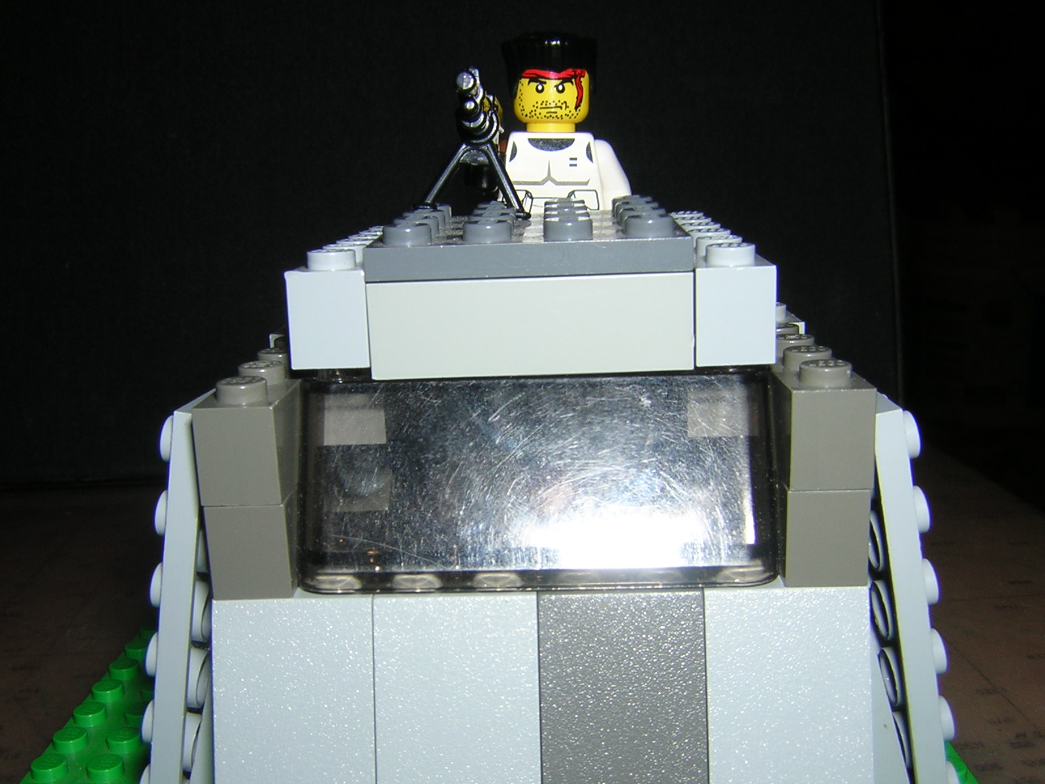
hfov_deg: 51.4
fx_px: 1087
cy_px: 392
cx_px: 522
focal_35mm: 36
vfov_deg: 39.7
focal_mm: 4.7
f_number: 5.2
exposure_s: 1/60.1
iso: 100
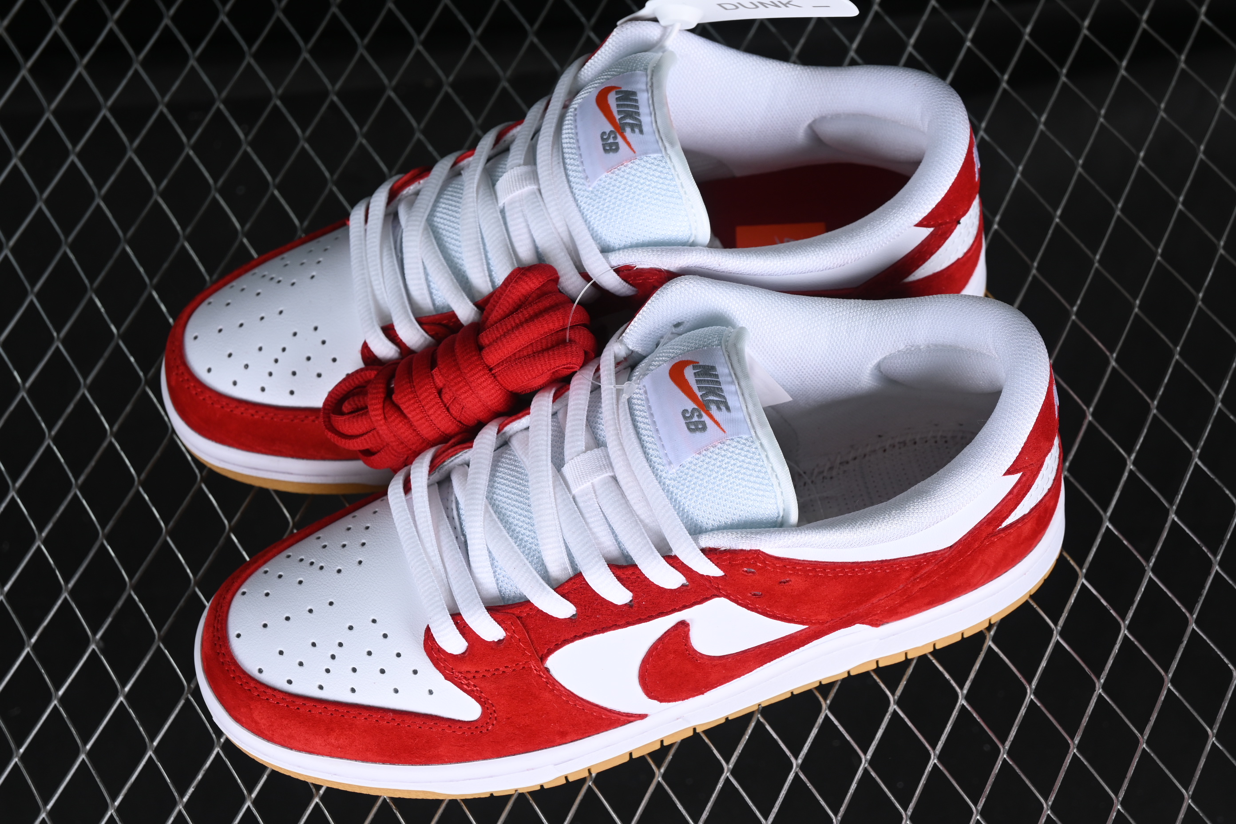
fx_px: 2575
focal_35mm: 75
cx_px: 618
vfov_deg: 18.2
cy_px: 412
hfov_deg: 27.0
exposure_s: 1/80
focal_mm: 50
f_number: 7.1
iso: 160
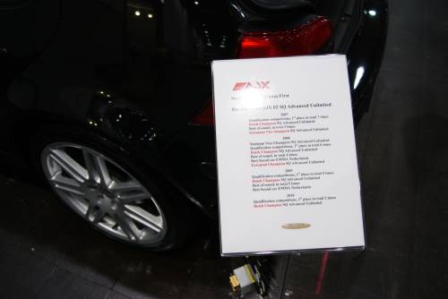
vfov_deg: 43.7
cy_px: 150
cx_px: 224
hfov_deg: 61.9
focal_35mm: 30
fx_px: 374
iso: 250
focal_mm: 20
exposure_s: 1/30
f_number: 3.5
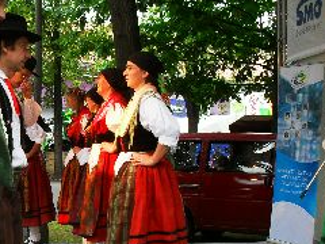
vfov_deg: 19.9
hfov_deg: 25.8
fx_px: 685
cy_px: 201
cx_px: 32
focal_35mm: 73
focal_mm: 6.3
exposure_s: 1/45
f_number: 3.2
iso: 100
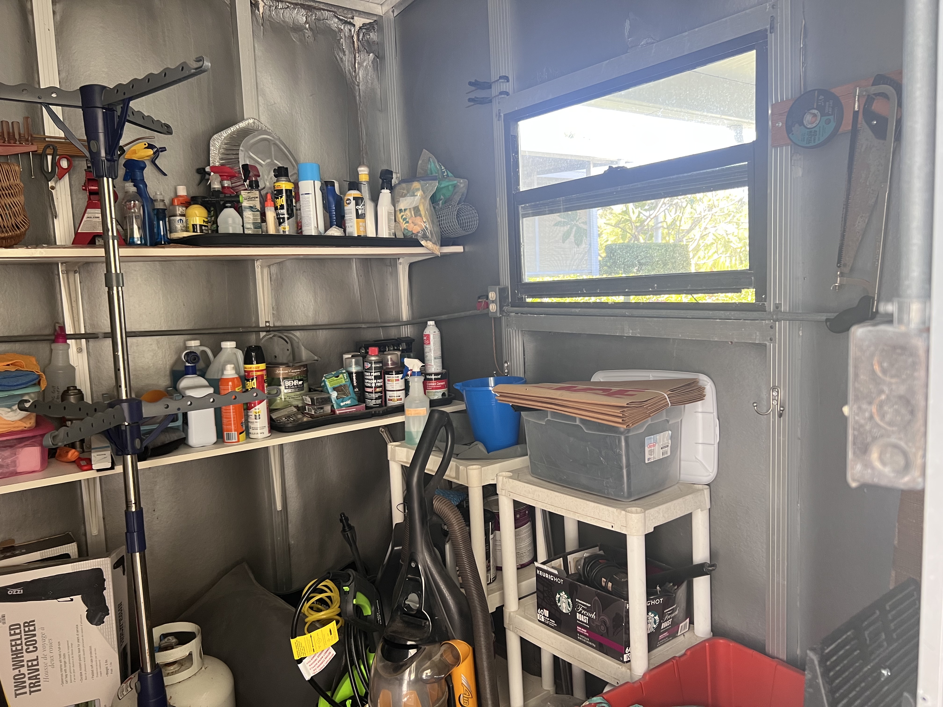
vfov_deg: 53.1
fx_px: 708
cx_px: 472
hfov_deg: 67.3
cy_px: 354
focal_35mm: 26
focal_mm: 5.7
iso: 125
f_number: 1.5
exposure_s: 1/88
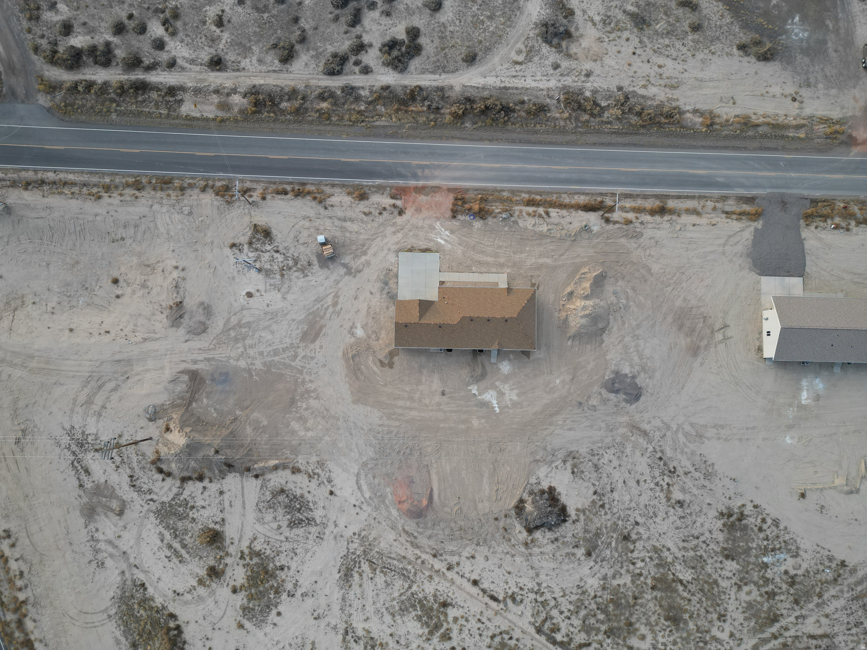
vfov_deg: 56.8
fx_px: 601
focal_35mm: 24
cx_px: 434
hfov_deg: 71.6
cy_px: 325
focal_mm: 6.72
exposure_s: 1/250
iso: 110
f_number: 1.7
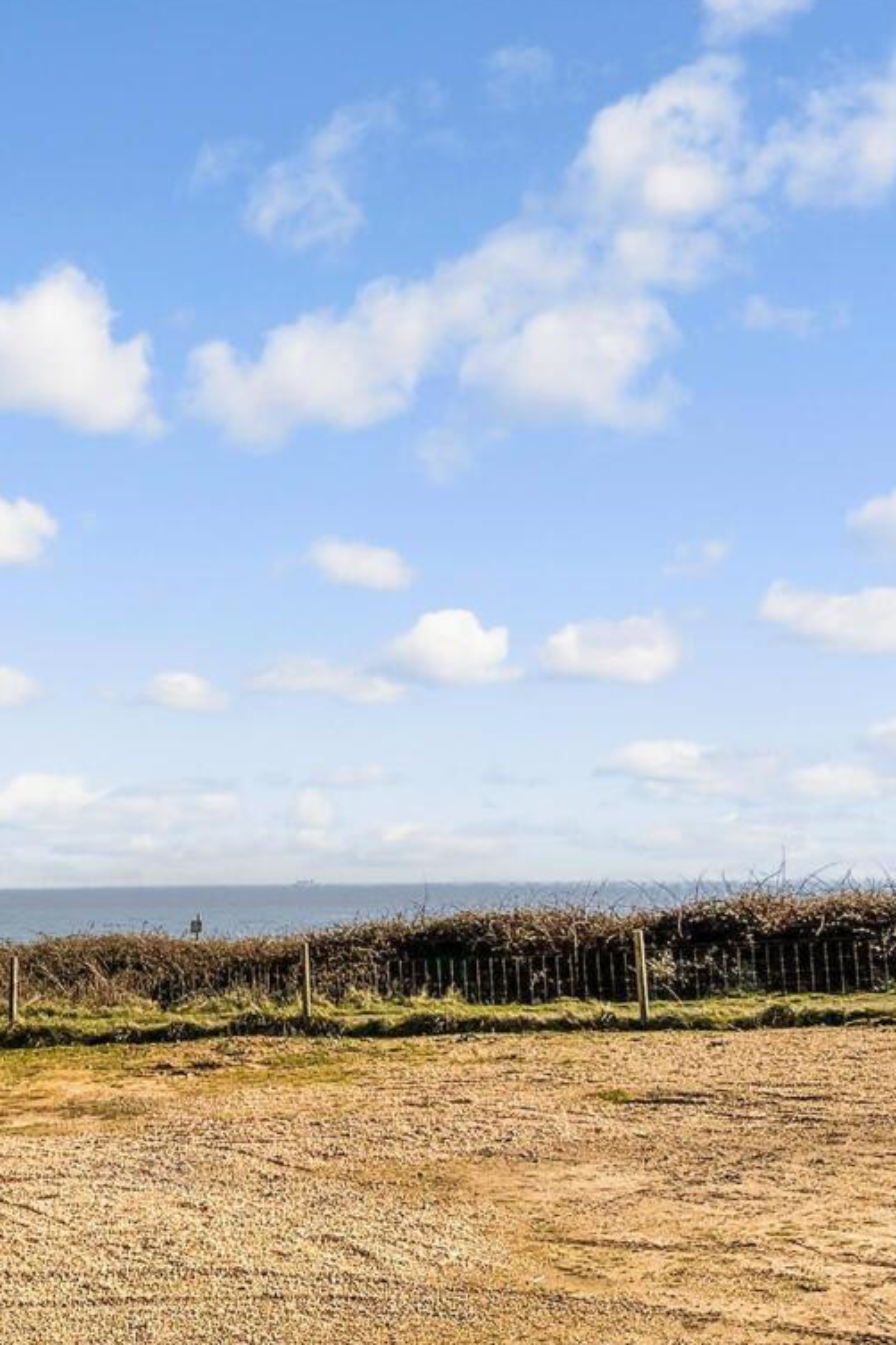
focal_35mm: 41
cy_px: 677
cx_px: 225
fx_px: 1531
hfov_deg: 32.0
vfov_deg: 47.4
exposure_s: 1/3000
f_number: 1.8
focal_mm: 3
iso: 20
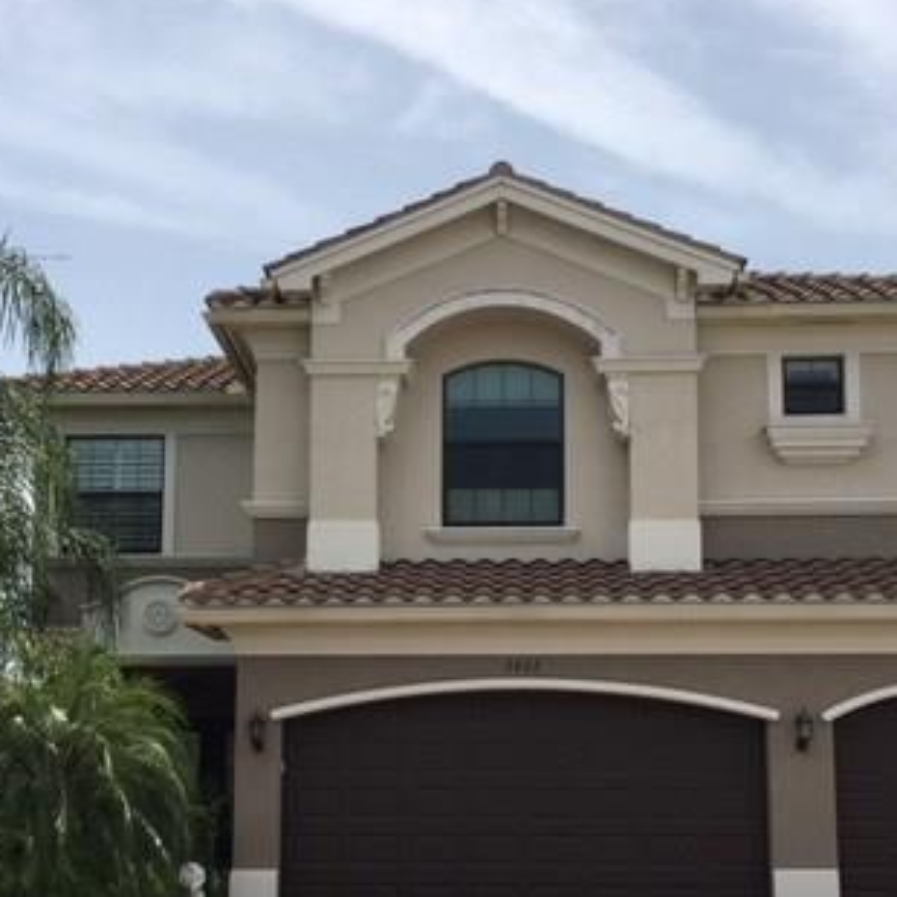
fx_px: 1554
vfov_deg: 32.0
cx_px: 420
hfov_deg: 32.2
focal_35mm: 53
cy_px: 582
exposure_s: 1/1709
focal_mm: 4.15
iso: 25
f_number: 2.2
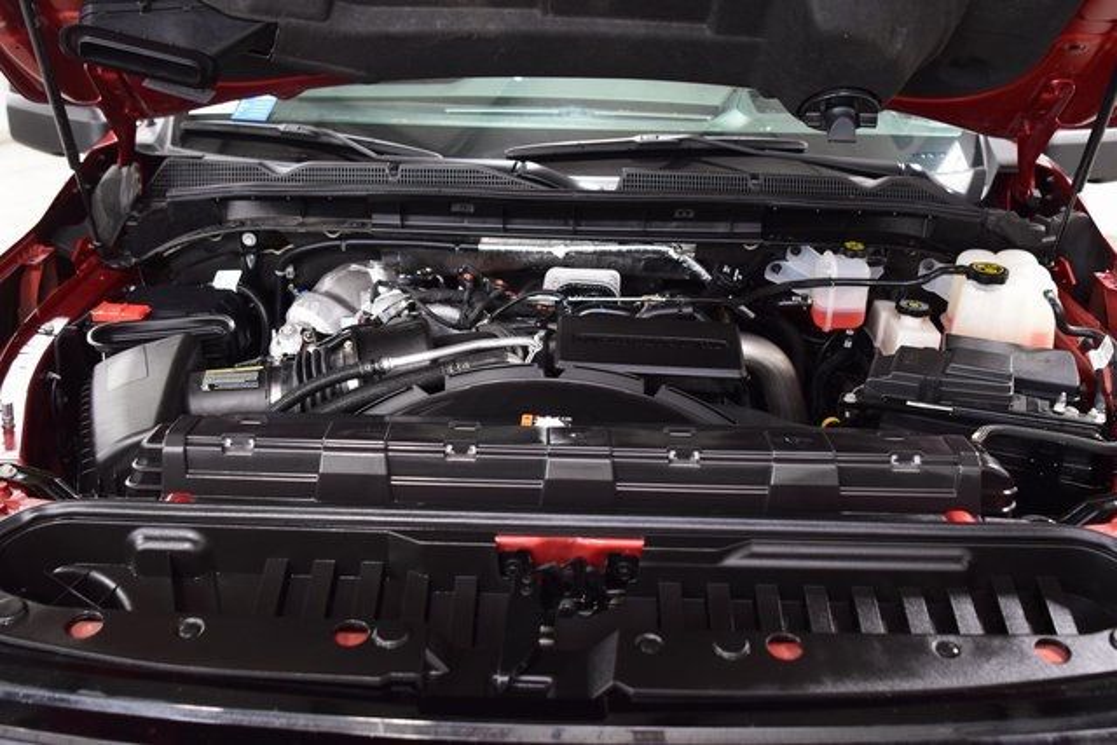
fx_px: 1117
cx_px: 558
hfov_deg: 53.1
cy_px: 372
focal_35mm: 36
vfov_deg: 36.9
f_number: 2.8
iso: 1600
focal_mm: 24
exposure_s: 1/60
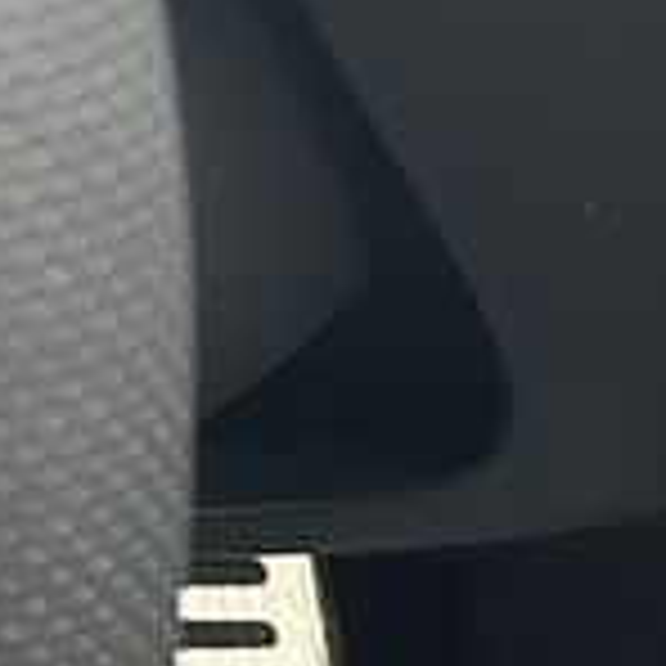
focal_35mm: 147
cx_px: 2133
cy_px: 1714
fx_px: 3200
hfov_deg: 9.1
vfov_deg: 10.0
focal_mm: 6.86
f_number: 1.78
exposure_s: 1/94
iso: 250
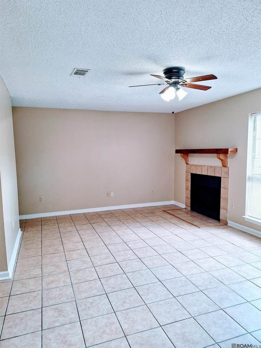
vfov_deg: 73.9
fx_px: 231
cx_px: 130
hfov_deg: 58.9
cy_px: 174
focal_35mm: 23
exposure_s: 1/60
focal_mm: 5.54
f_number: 1.8
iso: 40
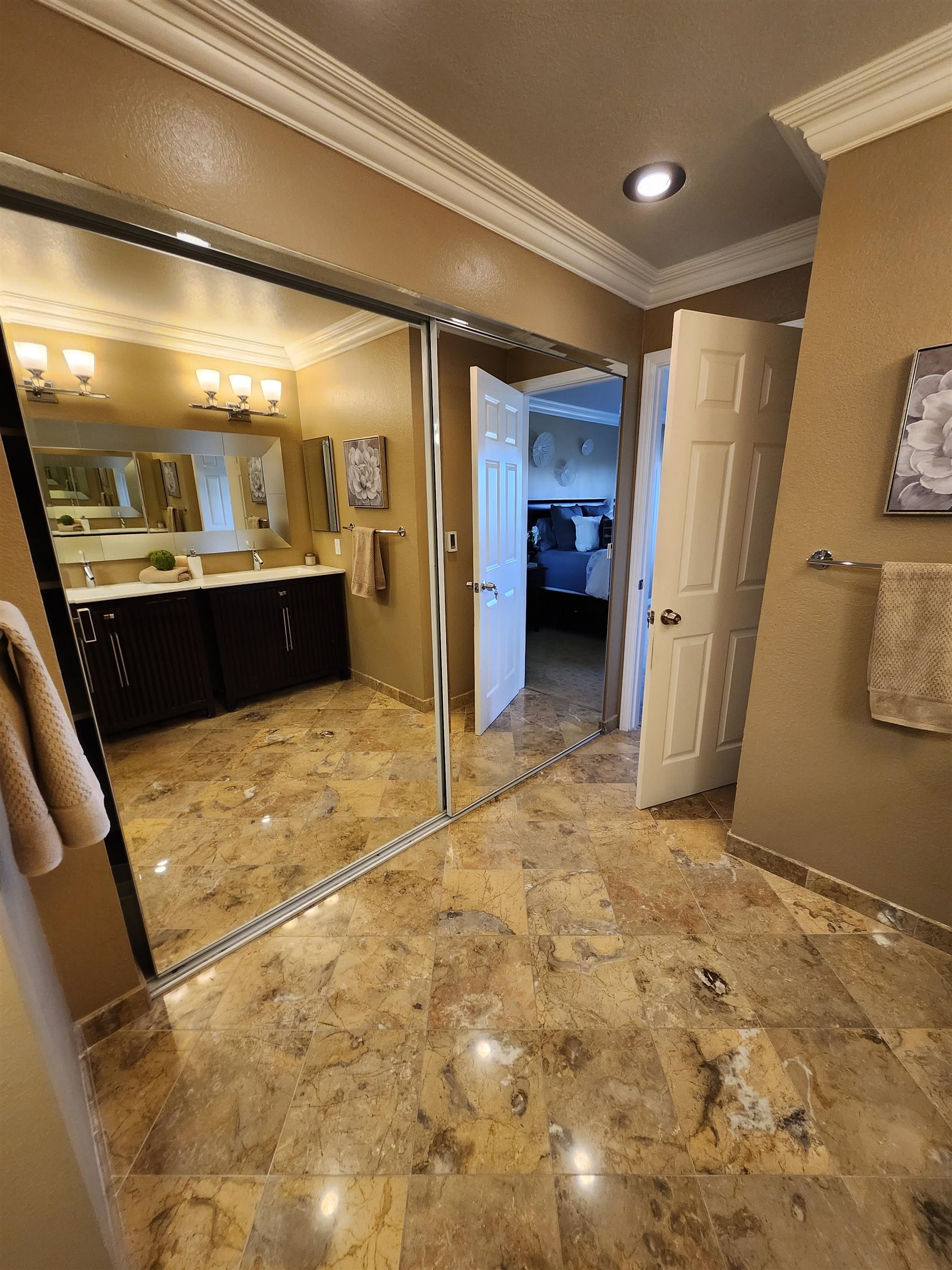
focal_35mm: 13
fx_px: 477
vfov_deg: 106.2
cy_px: 635
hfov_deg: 89.9
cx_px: 476
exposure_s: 1/60
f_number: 2.2
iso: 125
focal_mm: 1.74
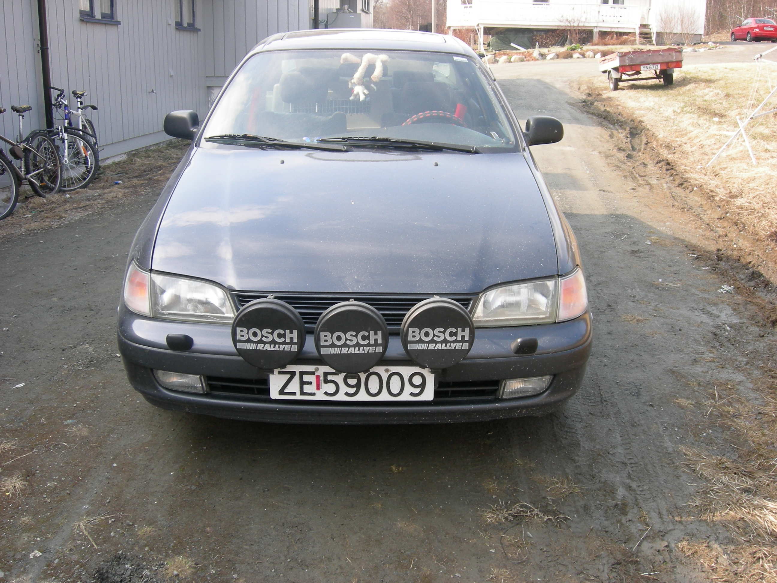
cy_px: 292
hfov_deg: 51.4
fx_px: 808
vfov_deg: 39.7
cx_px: 388
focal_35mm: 36
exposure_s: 1/110
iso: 64
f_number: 4.3
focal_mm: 7.5
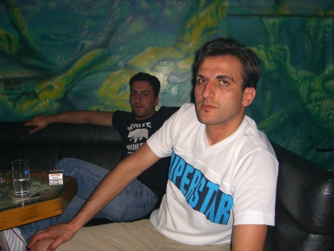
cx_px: 167
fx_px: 367
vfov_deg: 37.7
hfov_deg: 49.0
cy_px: 126
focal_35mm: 38
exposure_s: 1/60
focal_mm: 7.9
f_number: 2.8
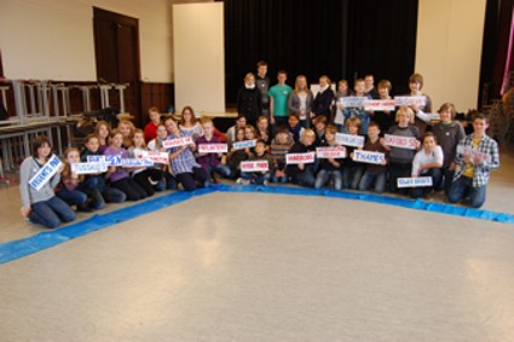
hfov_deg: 67.4
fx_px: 385
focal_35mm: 27
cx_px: 257
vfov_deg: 47.9
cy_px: 171
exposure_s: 1/15
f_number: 6.3
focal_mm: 18
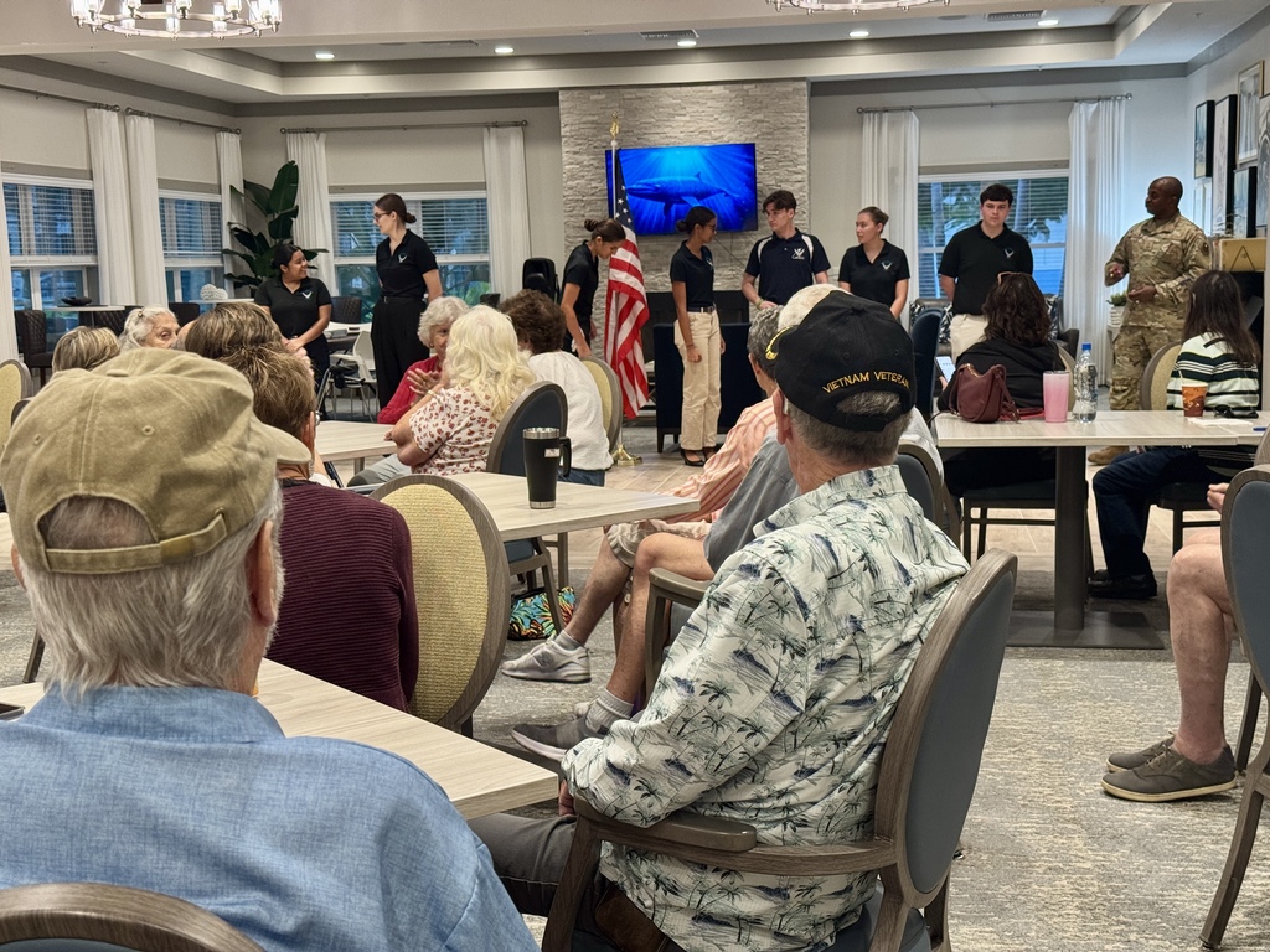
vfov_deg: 30.3
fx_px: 1761
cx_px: 635
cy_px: 476
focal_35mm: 48
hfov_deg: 39.7
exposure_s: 1/60
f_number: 1.78
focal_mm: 6.76
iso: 200
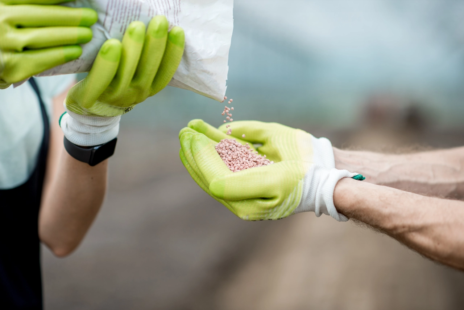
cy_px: 155
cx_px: 232
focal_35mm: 85
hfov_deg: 23.9
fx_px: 1096
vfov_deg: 16.1
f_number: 2.2
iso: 200
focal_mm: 85
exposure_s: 1/2500
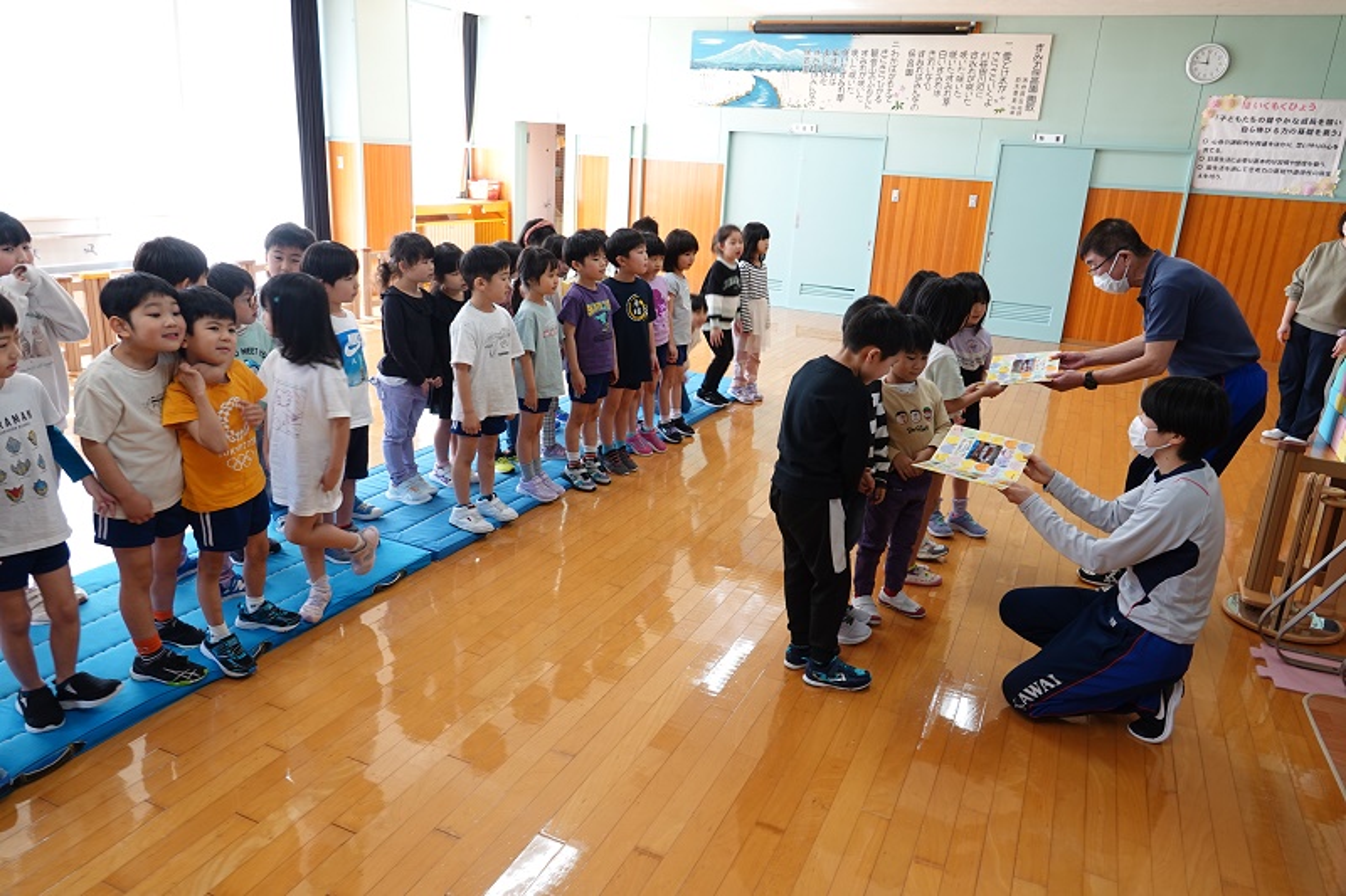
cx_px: 673
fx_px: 897
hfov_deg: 73.8
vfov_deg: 53.1
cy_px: 448
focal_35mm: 24
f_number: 2.4
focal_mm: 8.8
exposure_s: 1/30
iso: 100
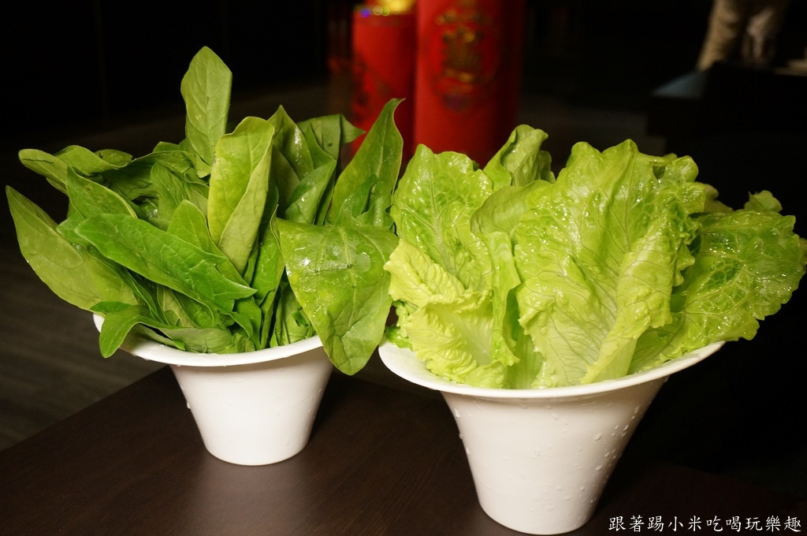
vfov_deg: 31.8
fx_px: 940
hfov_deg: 46.5
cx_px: 404
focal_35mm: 42
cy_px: 268
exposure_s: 1/60
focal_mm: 28
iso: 1600
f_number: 4.5
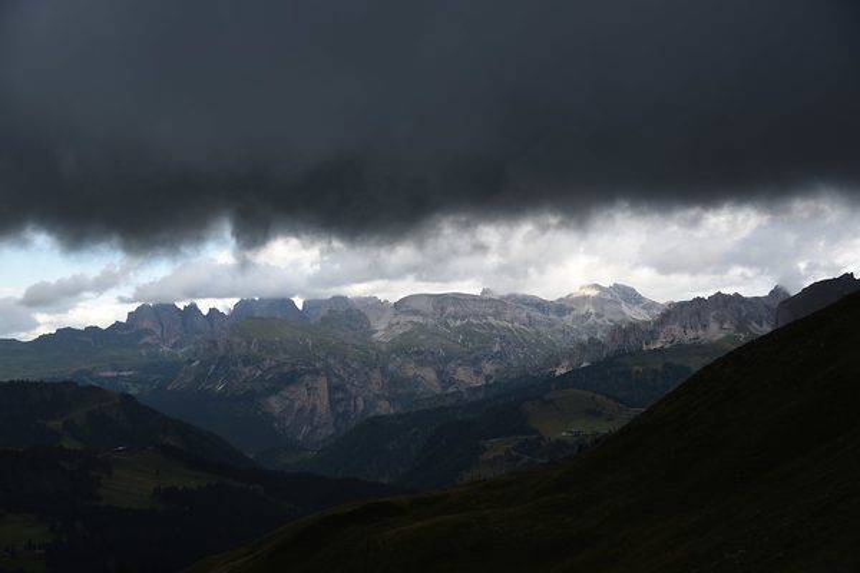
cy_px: 286
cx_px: 430
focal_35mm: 40
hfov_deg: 48.5
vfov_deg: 33.4
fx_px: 955
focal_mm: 40
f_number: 4.5
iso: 100
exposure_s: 1/400
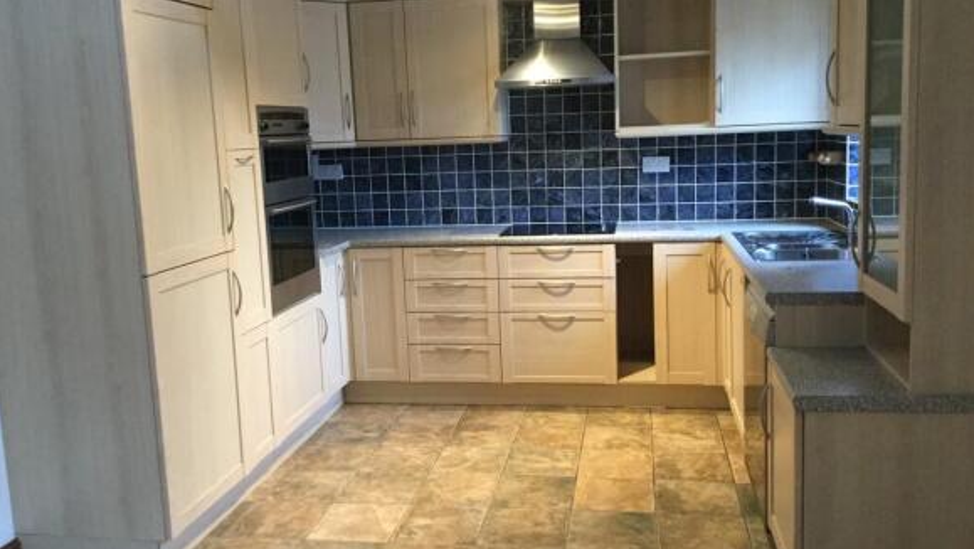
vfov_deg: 34.7
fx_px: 878
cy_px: 259
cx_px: 487
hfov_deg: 58.0
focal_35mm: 34
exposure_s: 1/33
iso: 200
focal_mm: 3.3
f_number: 2.4
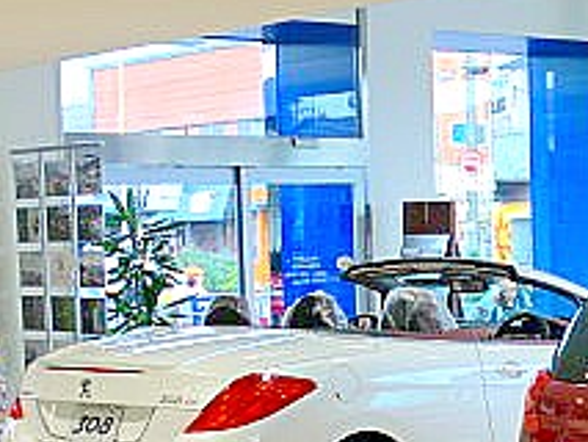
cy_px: 423
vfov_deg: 13.9
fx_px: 1785
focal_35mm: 105
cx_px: 790
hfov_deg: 17.4
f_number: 3.1
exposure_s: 1/60
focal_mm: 6.3
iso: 64
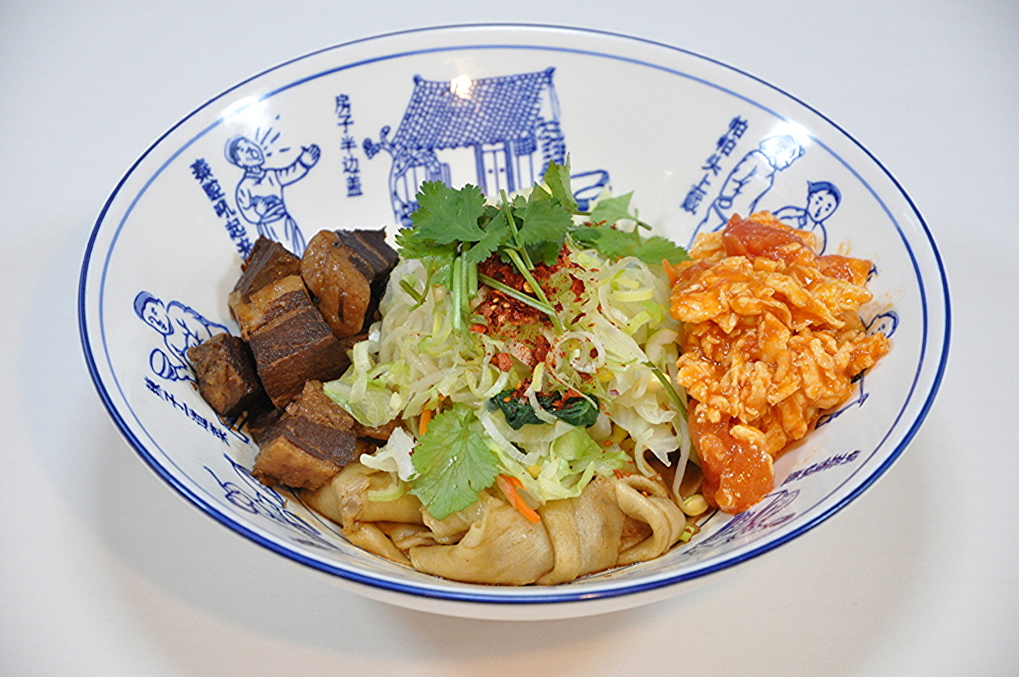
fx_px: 3605
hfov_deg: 16.1
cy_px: 338
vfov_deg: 10.7
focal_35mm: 128
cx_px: 510
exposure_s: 1/40
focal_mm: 85
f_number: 5.6
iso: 1600
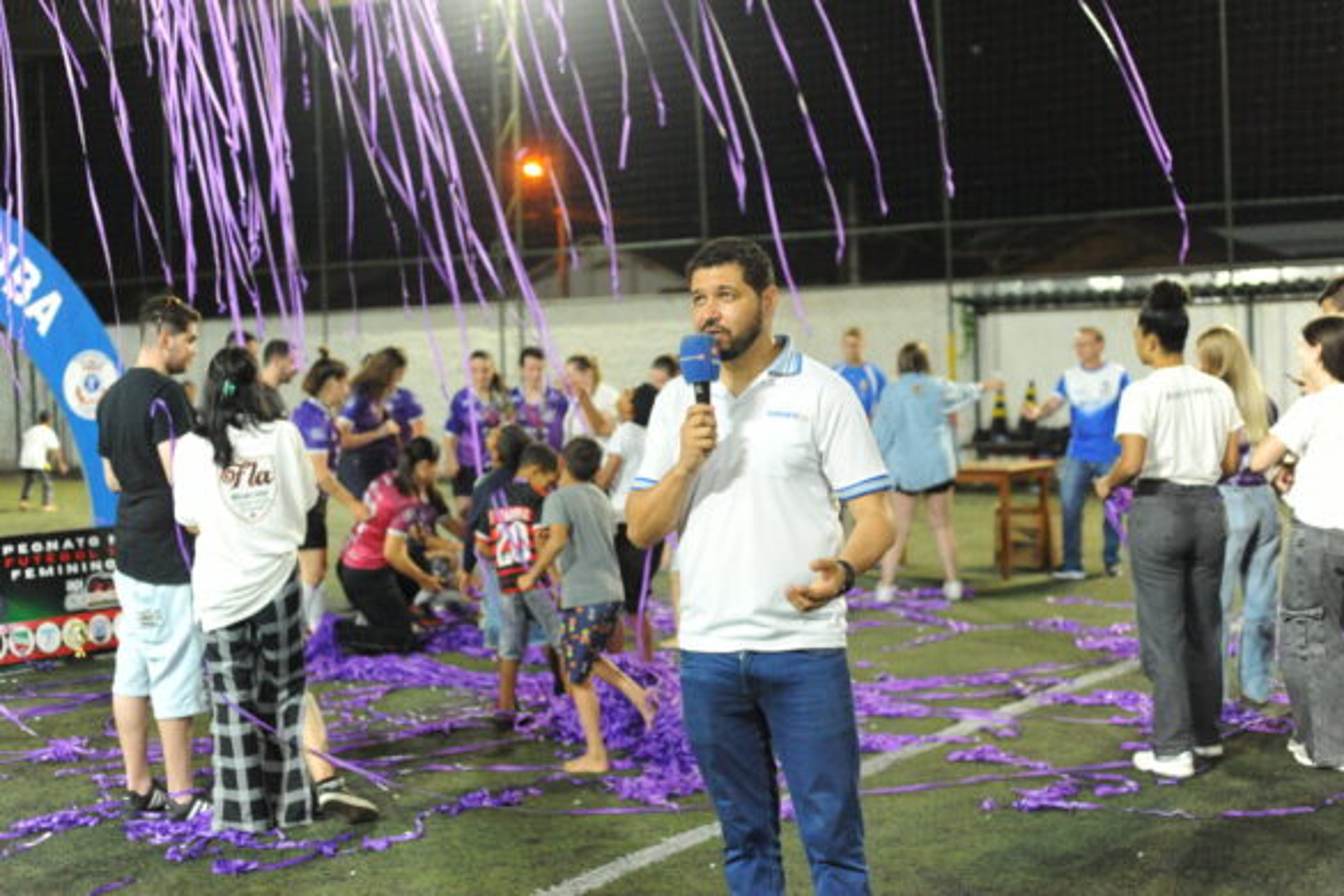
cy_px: 448
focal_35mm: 50
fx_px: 1867
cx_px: 672
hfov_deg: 39.6
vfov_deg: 27.0
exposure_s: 1/160
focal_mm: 50
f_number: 3.2
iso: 5000
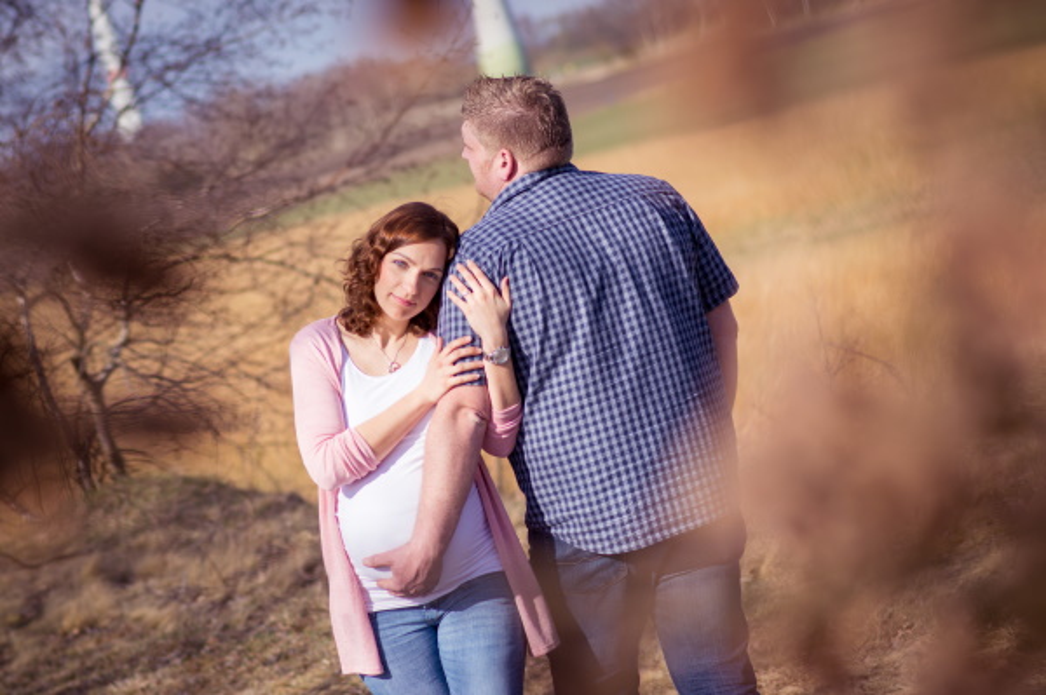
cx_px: 523
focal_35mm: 128
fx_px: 3701
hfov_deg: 16.1
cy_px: 348
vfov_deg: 10.7
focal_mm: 85
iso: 100
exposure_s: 1/2000
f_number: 2.8
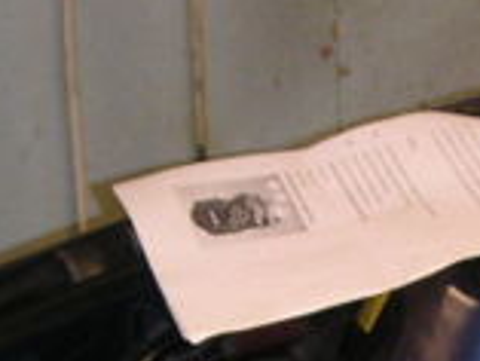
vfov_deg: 9.3
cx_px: 431
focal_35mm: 155
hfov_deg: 12.6
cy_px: 557
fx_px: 2151
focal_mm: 6
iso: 160
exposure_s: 1/45
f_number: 2.8
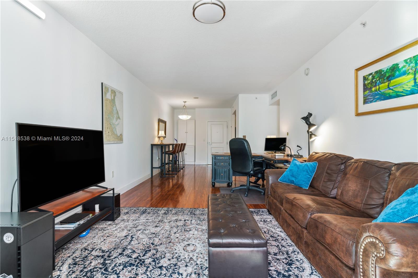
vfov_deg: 70.4
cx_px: 209
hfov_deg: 93.3
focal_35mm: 17
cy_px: 139
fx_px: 197
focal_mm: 17
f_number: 9
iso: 160
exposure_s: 1/10
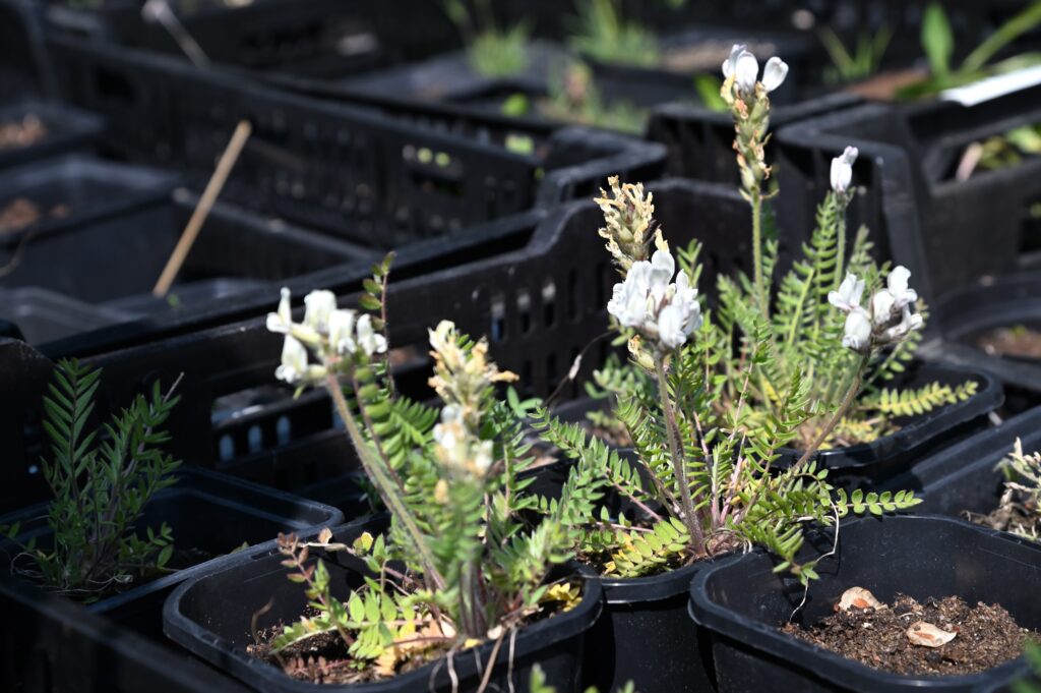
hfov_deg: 23.7
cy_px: 346
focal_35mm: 86
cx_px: 520
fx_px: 2485
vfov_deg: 15.9
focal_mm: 86
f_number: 7.1
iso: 800
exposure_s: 1/640
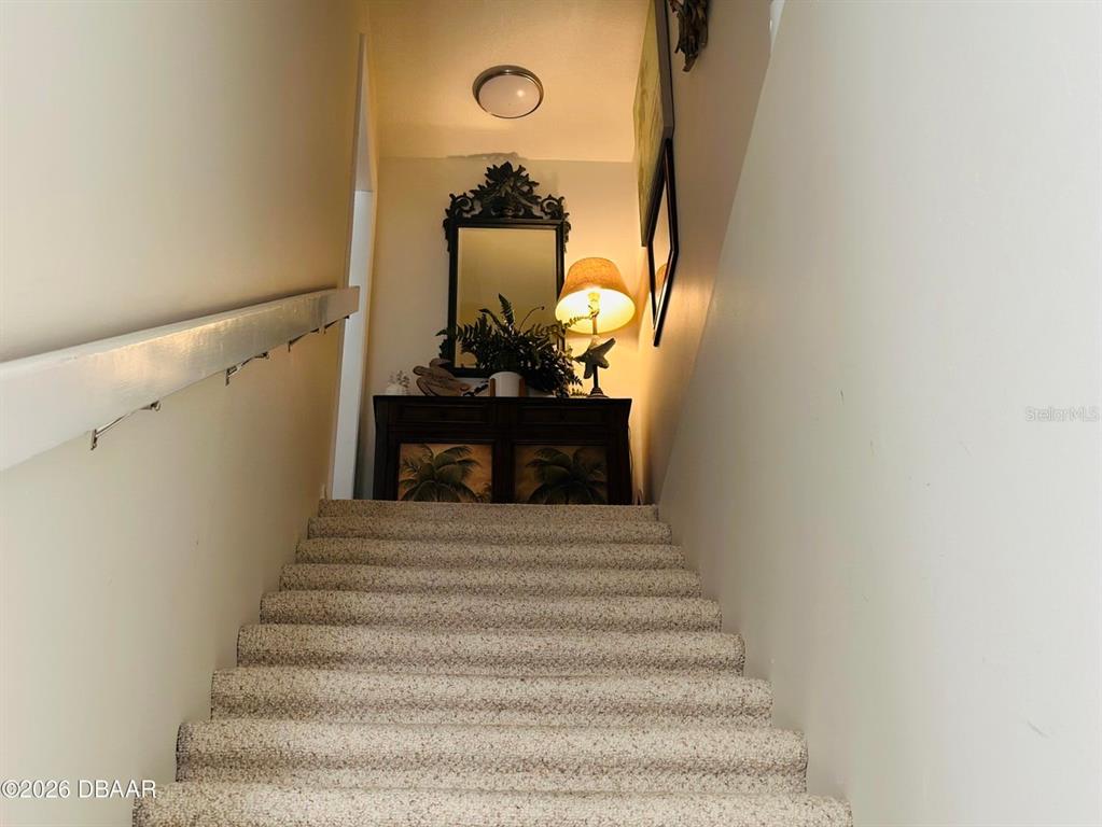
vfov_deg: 30.3
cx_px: 551
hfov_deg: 39.6
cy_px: 414
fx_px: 1529
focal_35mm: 48
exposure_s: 1/60
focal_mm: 6.86
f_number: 1.78
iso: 160
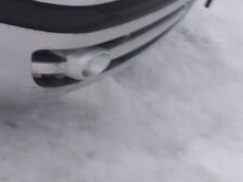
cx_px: -319
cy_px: -195
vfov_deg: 10.7
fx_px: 878
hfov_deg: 12.7
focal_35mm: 125
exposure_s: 1/132
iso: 100
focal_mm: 4.9
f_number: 3
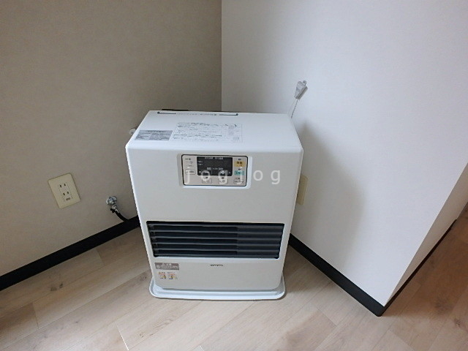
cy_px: 176
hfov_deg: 79.0
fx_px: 284
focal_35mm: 21
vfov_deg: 63.4
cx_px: 234
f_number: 3.5
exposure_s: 1/60
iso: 200
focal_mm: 3.7
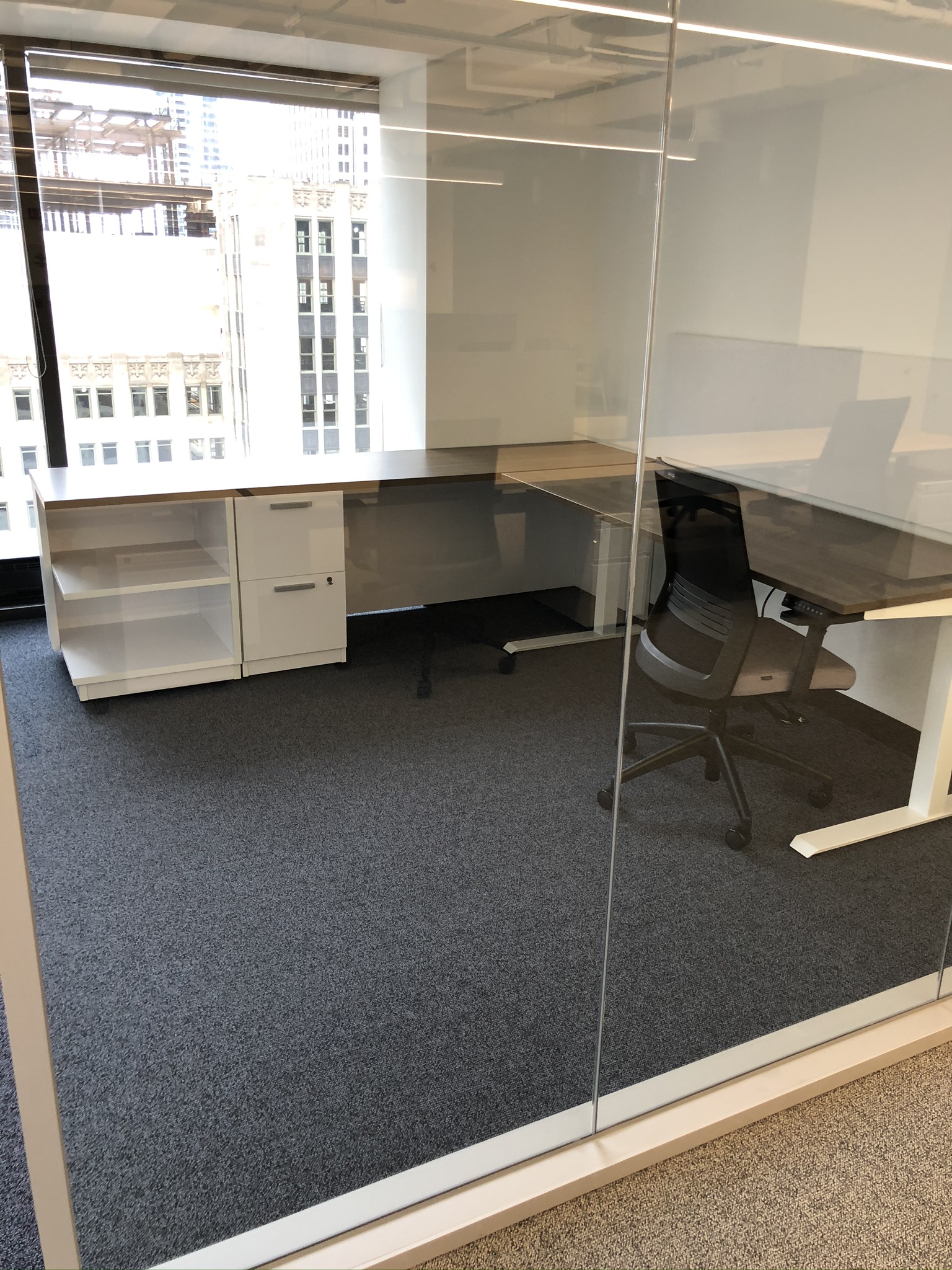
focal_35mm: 28
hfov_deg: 49.7
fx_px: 1027
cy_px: 635
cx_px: 476
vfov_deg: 63.4
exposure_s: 1/23
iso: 40
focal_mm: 4
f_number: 1.8
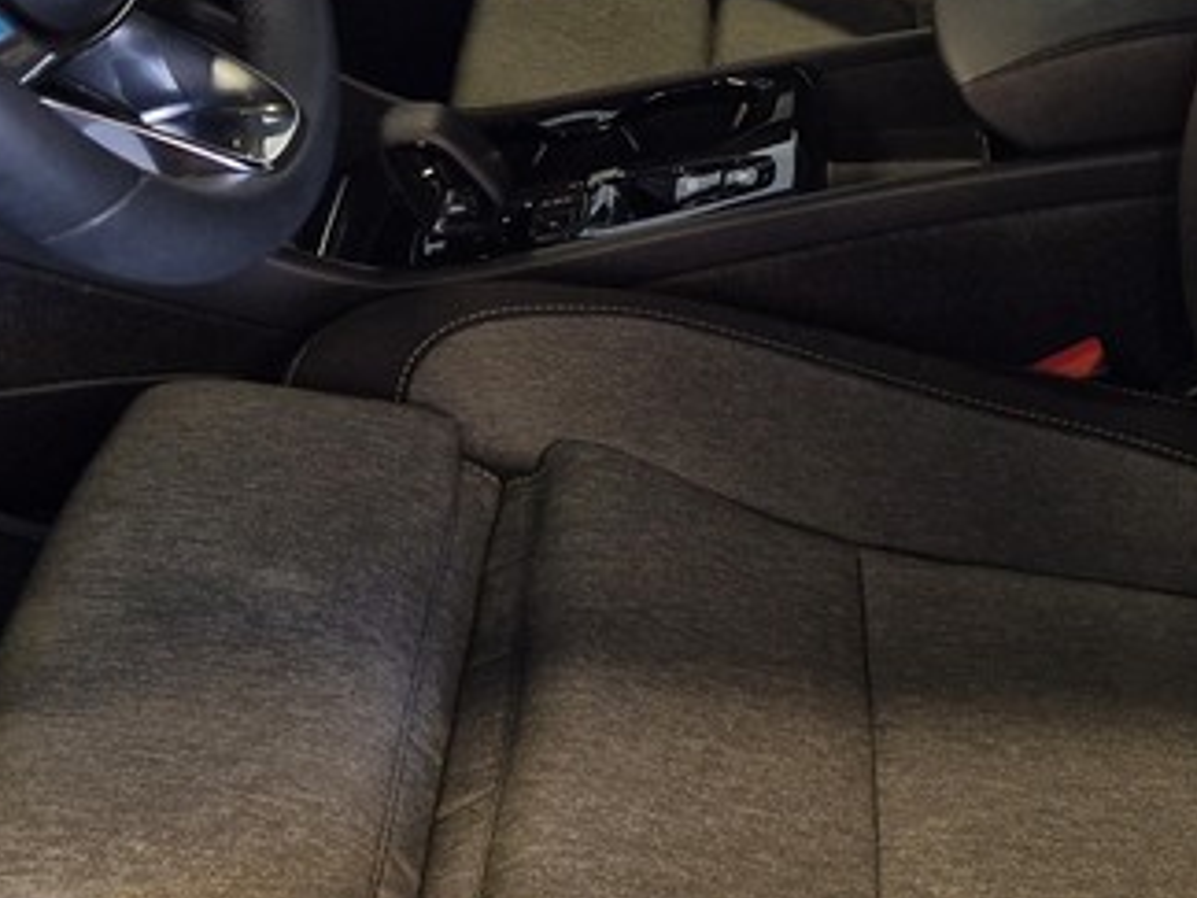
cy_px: 285
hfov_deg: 27.0
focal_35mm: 72
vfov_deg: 20.4
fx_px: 2490
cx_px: 689
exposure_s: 1/100
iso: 200
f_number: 1.8
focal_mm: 5.4
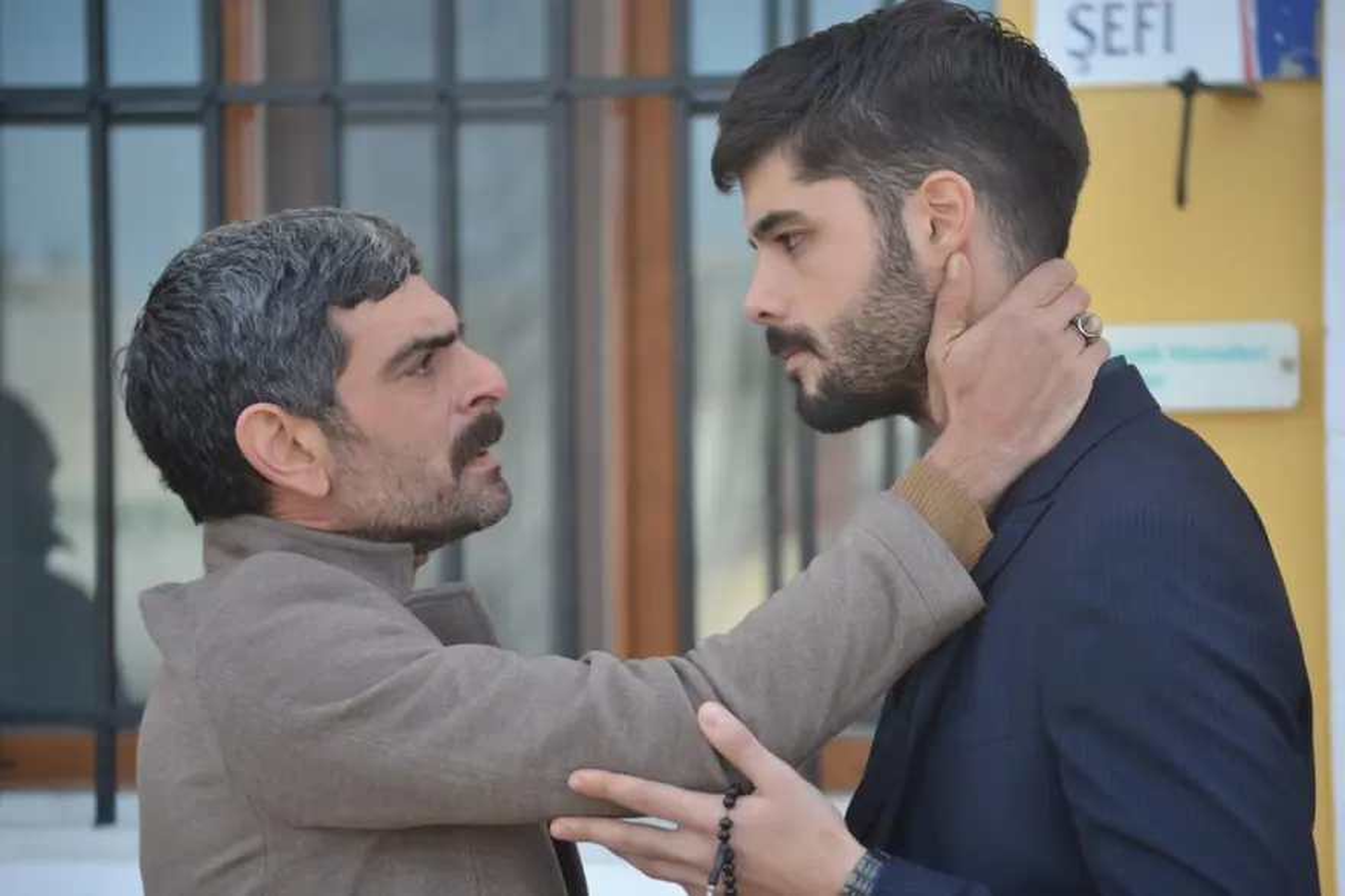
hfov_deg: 13.0
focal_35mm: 158
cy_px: 448
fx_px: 5882
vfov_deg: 8.7
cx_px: 672
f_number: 4.5
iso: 100
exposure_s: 1/160
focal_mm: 105
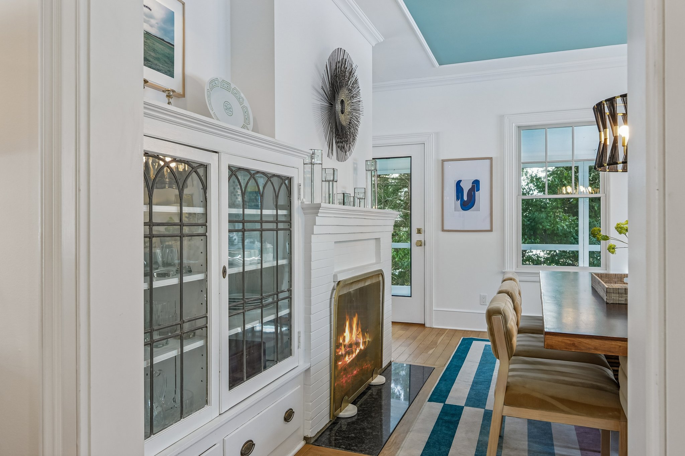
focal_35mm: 24
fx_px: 457
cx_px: 342
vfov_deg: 53.1
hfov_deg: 73.7
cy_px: 228
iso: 400
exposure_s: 1/15
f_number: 8
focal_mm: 16
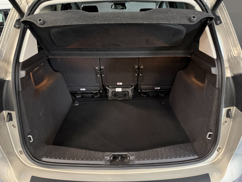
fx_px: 168
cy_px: 91
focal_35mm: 24
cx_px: 121
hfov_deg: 71.6
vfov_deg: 56.8
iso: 1250
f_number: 1.78
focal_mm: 6.76
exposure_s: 1/25
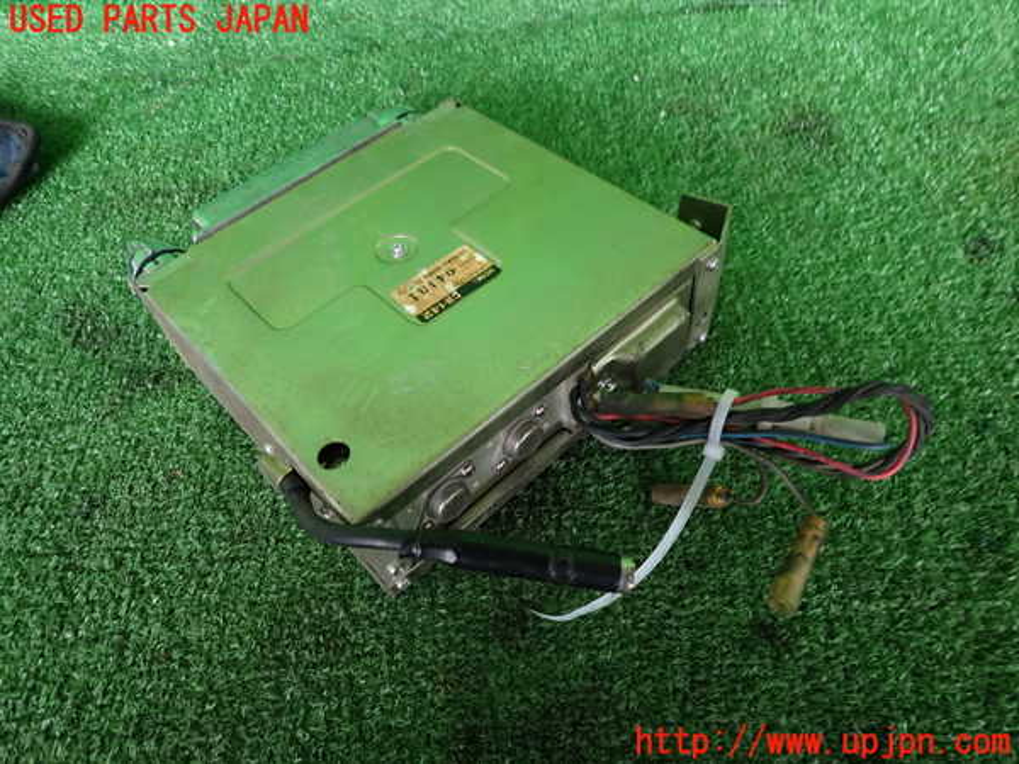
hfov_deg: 69.4
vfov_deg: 54.9
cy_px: 382
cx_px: 510
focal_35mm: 25
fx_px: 736
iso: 200
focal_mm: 4.5
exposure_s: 1/30
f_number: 2
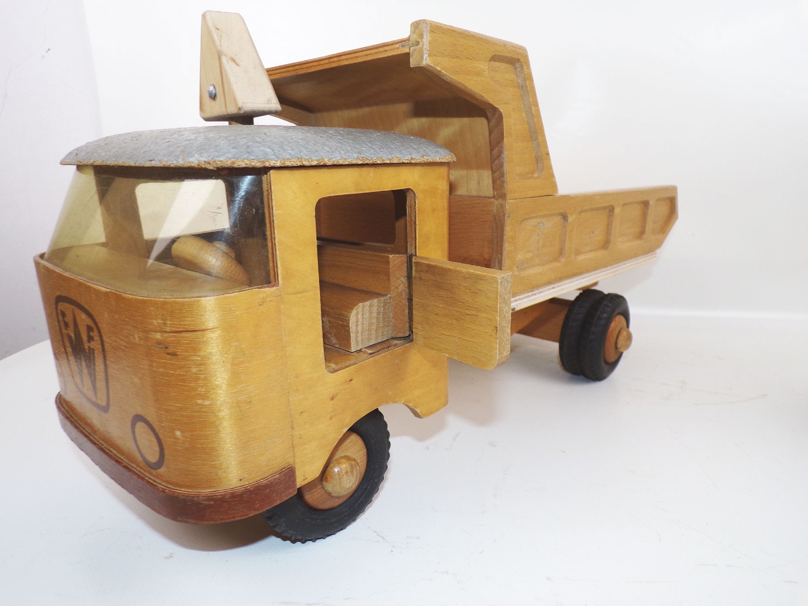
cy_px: 303
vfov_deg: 56.8
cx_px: 404
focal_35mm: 24
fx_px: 560
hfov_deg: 71.6
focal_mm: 4.3
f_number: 3
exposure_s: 1/52
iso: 80
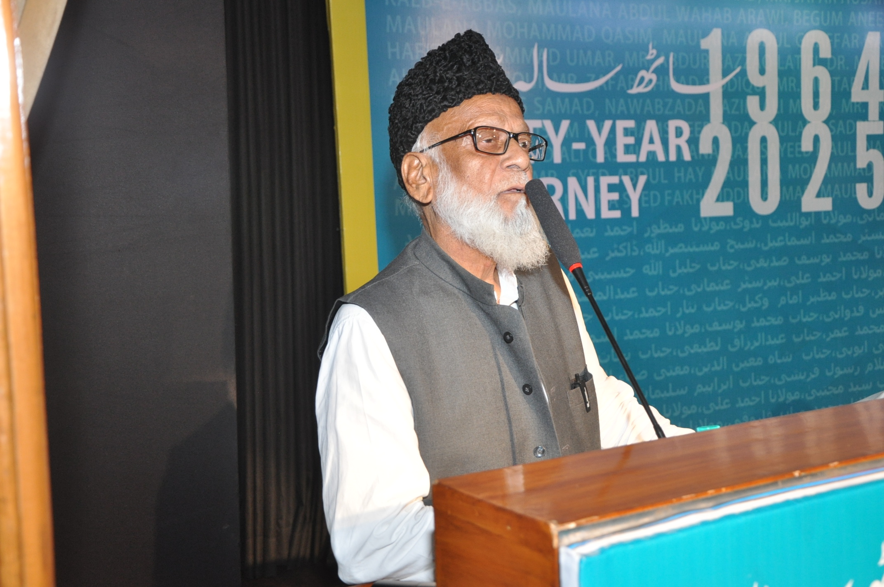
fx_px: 1104
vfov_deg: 29.8
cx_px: 442
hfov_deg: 43.7
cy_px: 294
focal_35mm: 45
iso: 800
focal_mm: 30
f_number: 4.5
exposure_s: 1/80
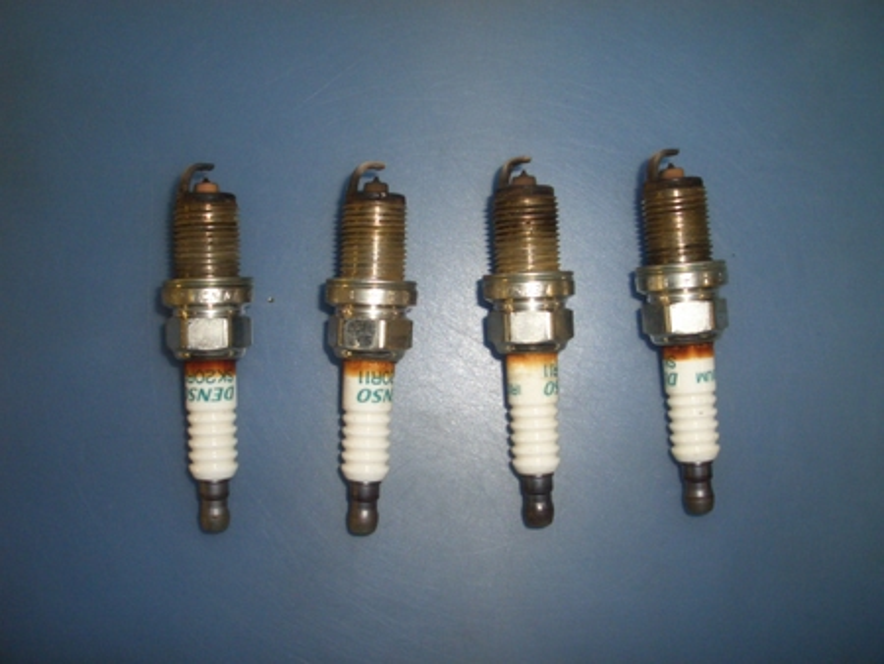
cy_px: 332
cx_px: 442
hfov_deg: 51.3
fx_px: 920
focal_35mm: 36
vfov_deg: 39.7
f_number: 4
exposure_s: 1/40
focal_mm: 4.8
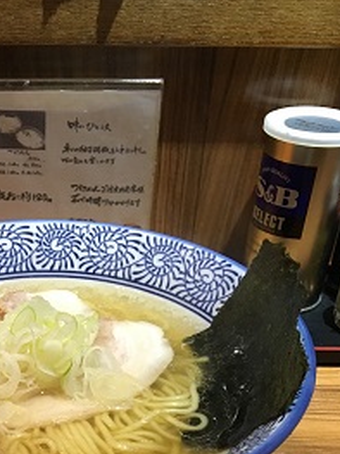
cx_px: 40
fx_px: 695
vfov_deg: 34.2
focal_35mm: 53
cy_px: 409
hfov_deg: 26.6
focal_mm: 4.15
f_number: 2.2
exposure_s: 1/24
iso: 200
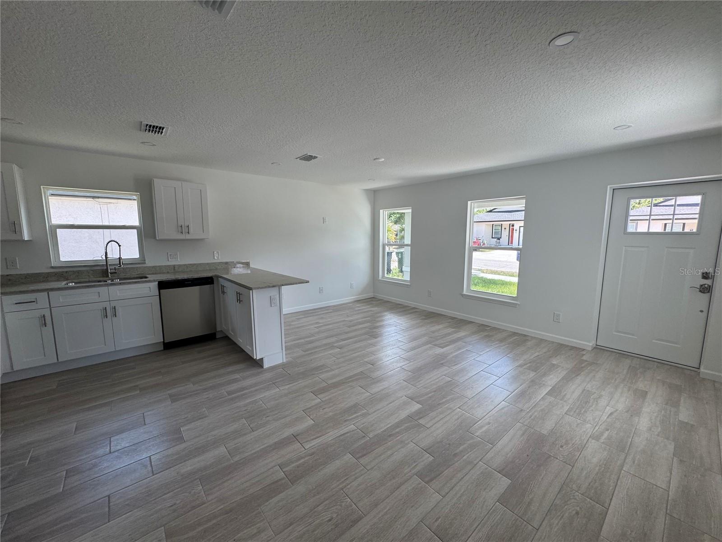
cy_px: 271
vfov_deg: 85.7
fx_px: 292
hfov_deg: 102.1
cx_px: 361
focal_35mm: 14
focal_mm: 2.22
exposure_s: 1/101
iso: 40
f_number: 2.2
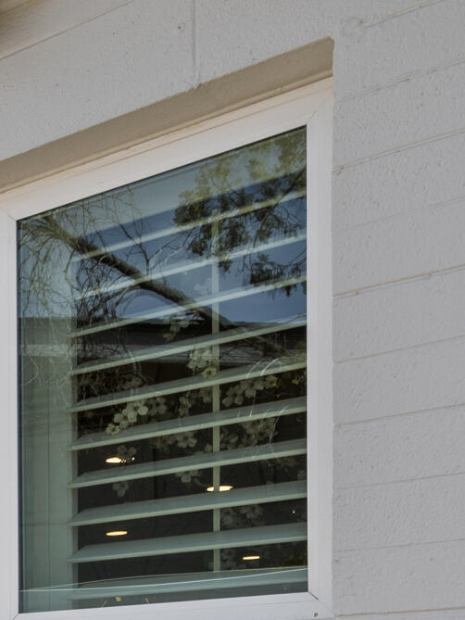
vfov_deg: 25.0
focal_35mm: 69
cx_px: -471
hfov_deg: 16.3
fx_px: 1235
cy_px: 772
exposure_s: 1/100
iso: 640
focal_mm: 16
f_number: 10
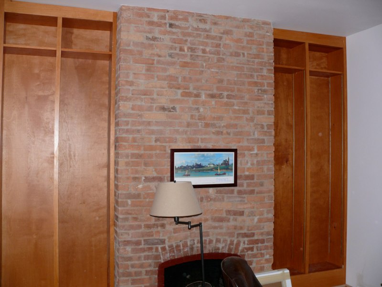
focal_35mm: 35
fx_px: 386
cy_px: 144
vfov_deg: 40.7
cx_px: 191
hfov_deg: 52.6
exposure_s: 1/30
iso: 100
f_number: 2.8
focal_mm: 7.4
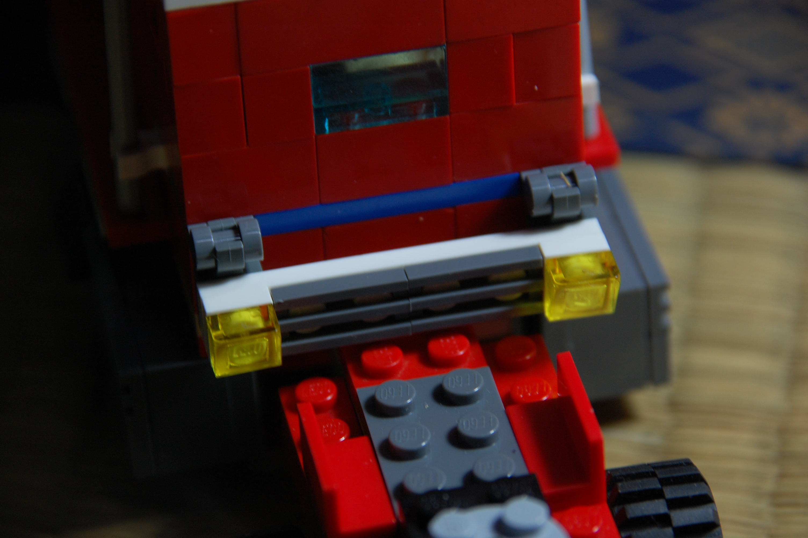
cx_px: 404
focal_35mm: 300
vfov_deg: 4.6
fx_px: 6727
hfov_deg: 6.9
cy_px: 269
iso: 400
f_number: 6.3
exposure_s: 1/60
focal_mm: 200
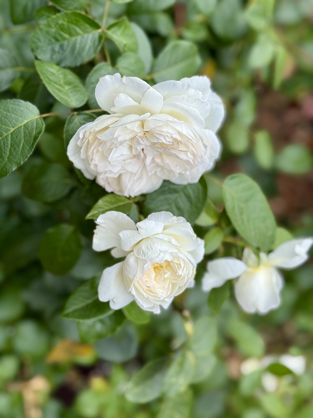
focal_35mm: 48
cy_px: 209
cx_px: 156
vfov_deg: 39.7
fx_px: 579
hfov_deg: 30.3
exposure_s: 1/1149
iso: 64
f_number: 1.78
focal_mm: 6.76
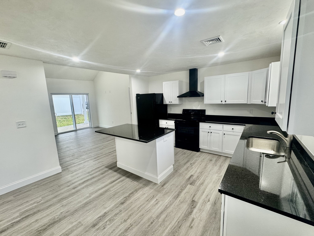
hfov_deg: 102.1
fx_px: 127
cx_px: 157
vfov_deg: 85.7
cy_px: 118
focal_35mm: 14
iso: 160
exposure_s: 1/60
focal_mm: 2.22
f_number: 2.2
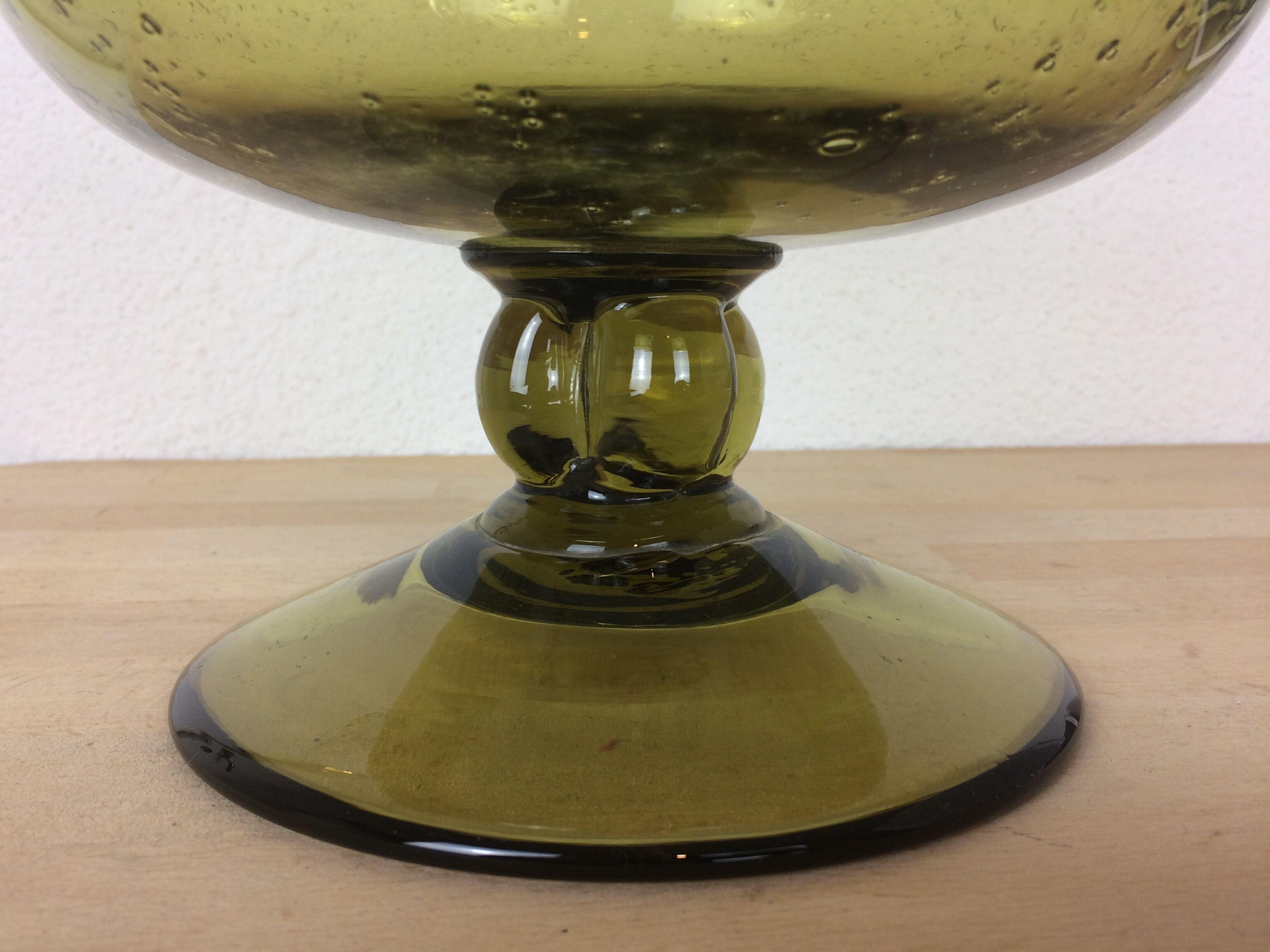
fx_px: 1064
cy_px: 476
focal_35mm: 29
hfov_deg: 61.7
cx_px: 635
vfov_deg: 48.2
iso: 40
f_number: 2.2
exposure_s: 1/50
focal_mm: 4.15
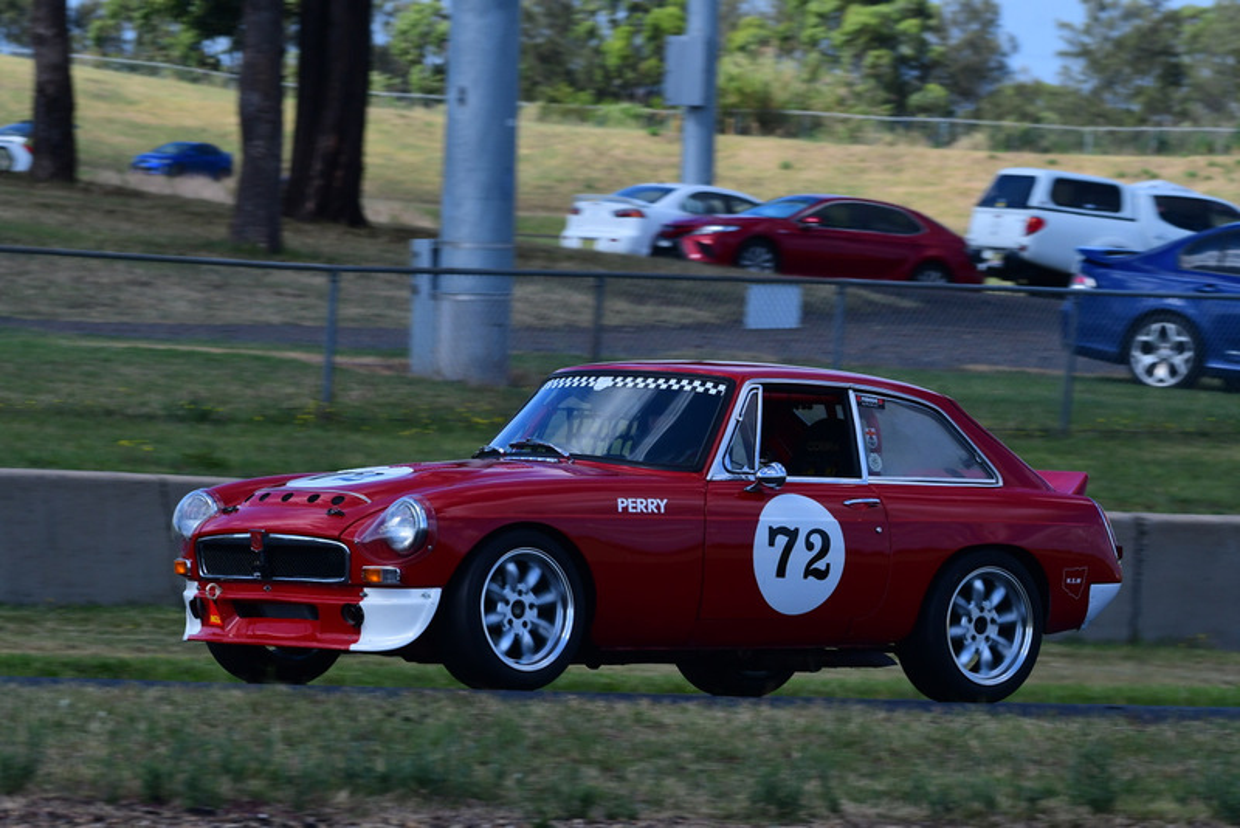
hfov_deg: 6.9
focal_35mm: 300
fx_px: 10337
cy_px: 414
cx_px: 620
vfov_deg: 4.6
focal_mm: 200
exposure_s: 1/640
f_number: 11
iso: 500
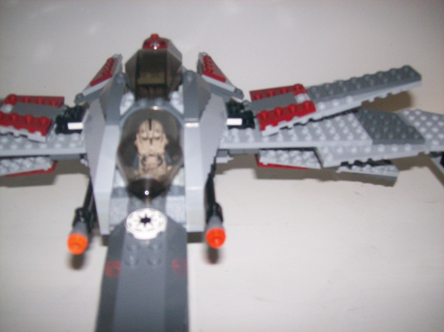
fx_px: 461
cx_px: 222
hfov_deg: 51.4
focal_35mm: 36
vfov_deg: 39.6
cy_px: 166
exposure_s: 1/64
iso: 140
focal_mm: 6
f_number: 2.7
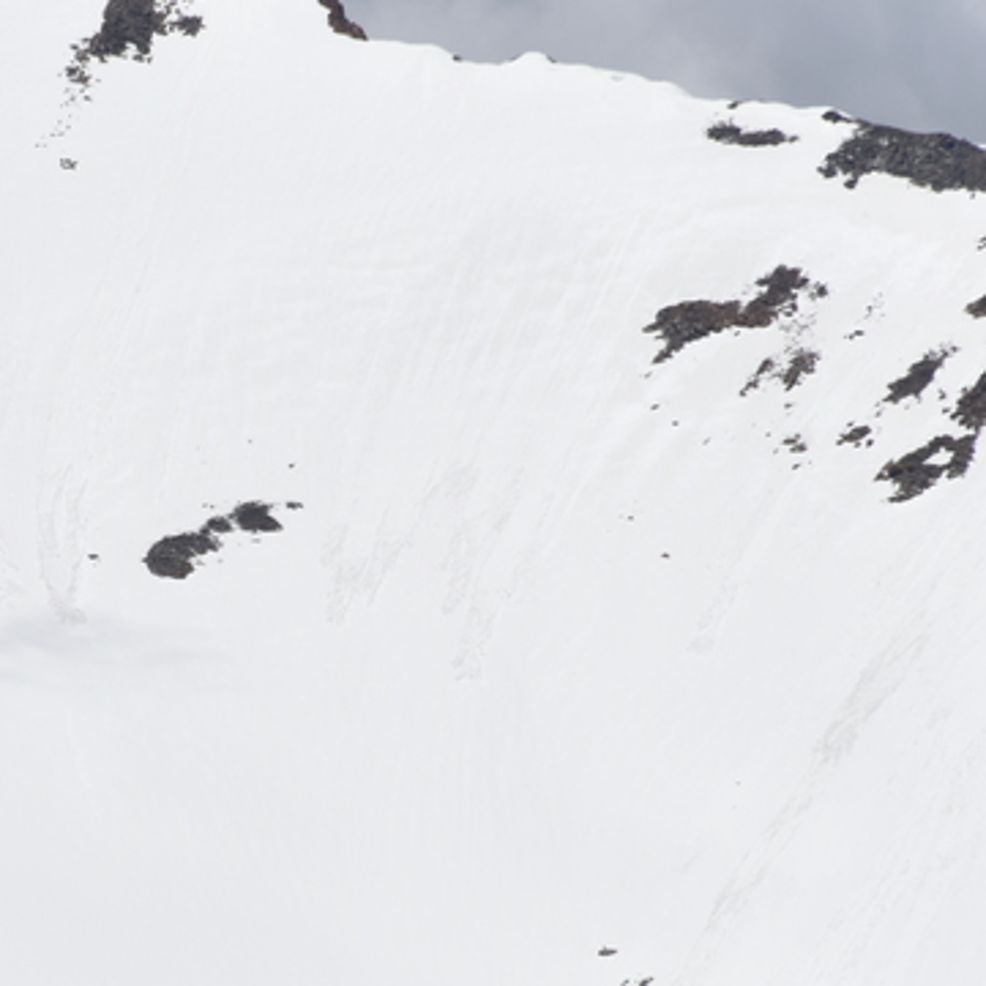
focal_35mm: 903
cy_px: 604
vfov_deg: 1.9
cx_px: -93
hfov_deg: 1.9
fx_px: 29100
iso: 100
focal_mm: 300
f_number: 9
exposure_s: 1/640
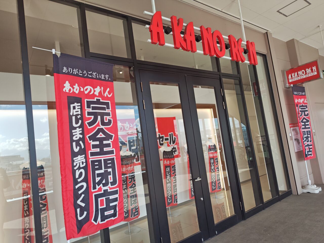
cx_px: 162
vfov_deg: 58.9
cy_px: 122
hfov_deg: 73.9
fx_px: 215
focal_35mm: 23
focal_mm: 5.56
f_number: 1.9
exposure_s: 1/339
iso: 50
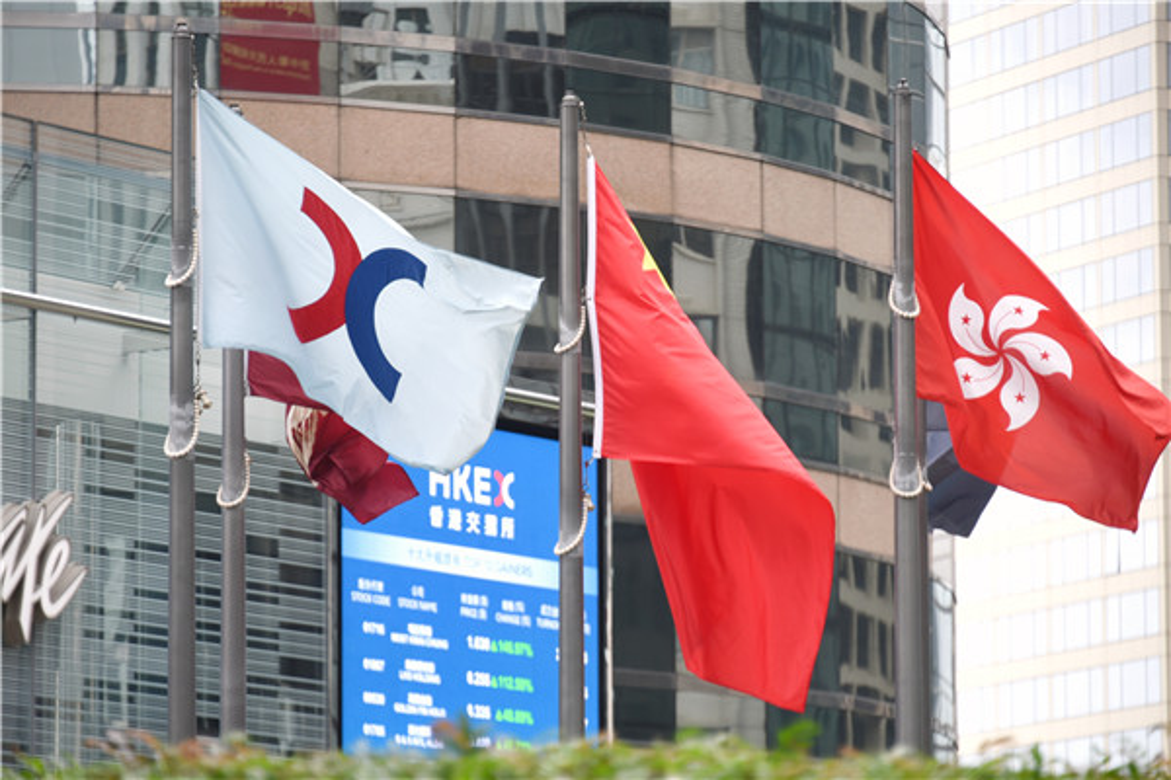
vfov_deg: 6.9
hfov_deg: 10.3
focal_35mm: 200
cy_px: 390
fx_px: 6505
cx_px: 586
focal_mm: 200
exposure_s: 1/320
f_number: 5.6
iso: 400
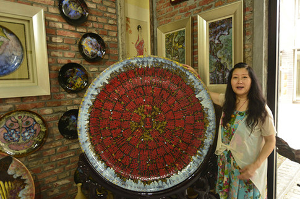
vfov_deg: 53.0
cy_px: 100
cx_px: 150
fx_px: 200
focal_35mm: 24
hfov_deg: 73.8
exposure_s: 1/40
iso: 1000
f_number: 3.2
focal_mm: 24
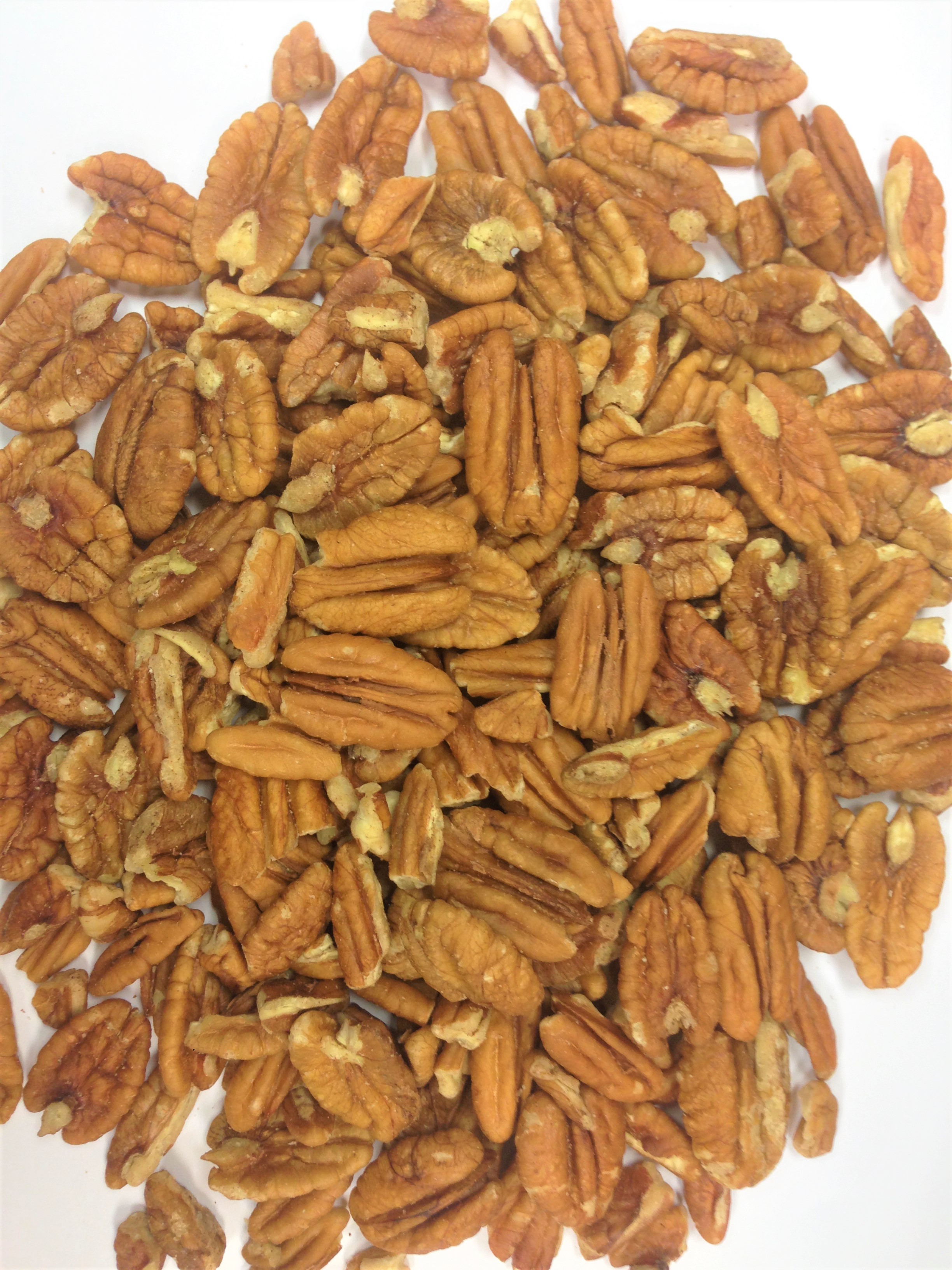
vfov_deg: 55.4
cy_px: 635
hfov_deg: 42.9
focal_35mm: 33
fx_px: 1210
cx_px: 476
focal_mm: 4.12
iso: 50
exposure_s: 1/20
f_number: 2.4
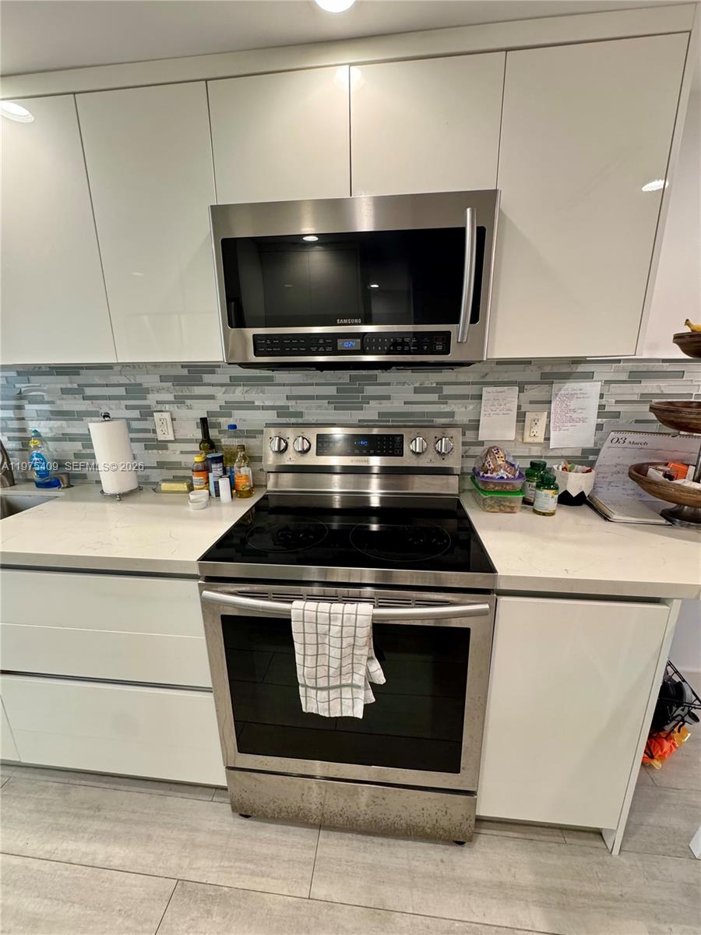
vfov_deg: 102.1
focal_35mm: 14
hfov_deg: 85.7
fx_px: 378
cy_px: 468
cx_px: 350
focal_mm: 2.22
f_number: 2.2
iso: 320
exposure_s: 1/120
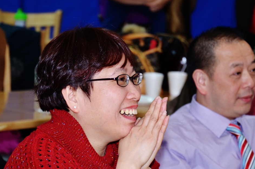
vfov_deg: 6.3
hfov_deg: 9.4
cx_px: 128
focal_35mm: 219
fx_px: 1546
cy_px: 111
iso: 200
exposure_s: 1/60
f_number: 5.6
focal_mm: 105
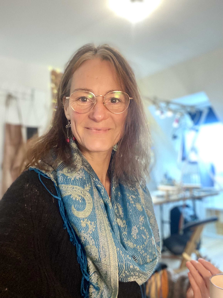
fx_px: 258
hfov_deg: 46.8
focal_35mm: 30
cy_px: 149
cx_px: 112
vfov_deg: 60.0
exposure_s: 1/25
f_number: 2.2
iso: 400
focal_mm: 2.71
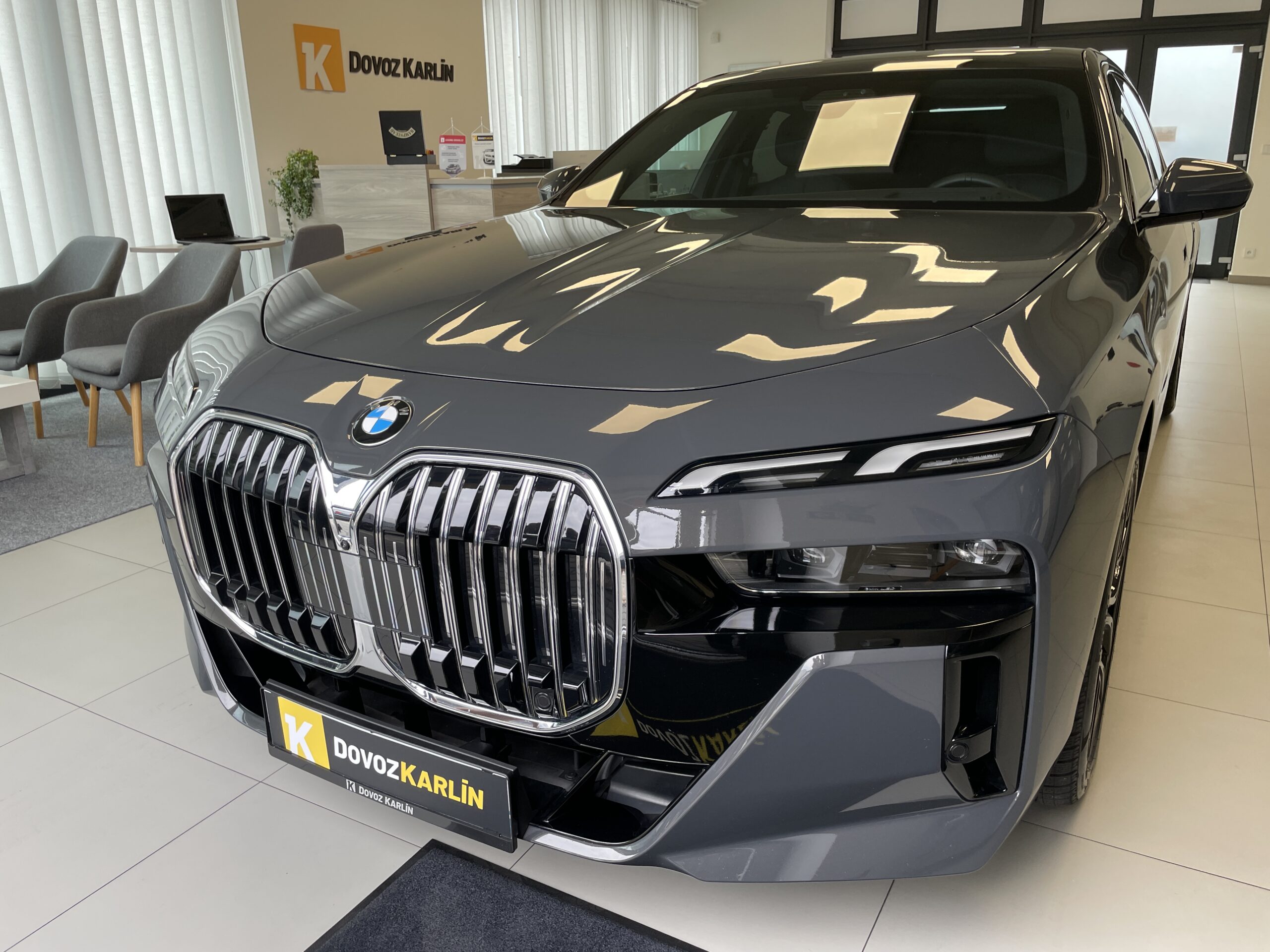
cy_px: 476
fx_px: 954
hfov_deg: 67.3
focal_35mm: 26
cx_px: 635
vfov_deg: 53.1
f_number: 1.6
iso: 50
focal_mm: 4.2
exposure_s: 1/121
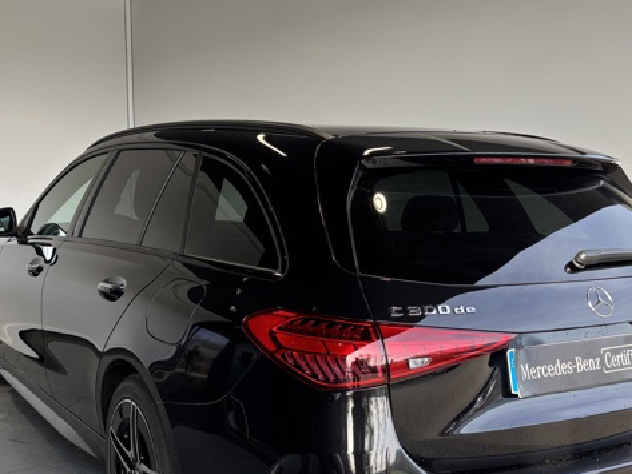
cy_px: 358
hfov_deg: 42.8
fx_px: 804
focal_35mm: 44
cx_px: 274
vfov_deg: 32.3
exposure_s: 1/200
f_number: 1.6
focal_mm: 5.96
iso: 40
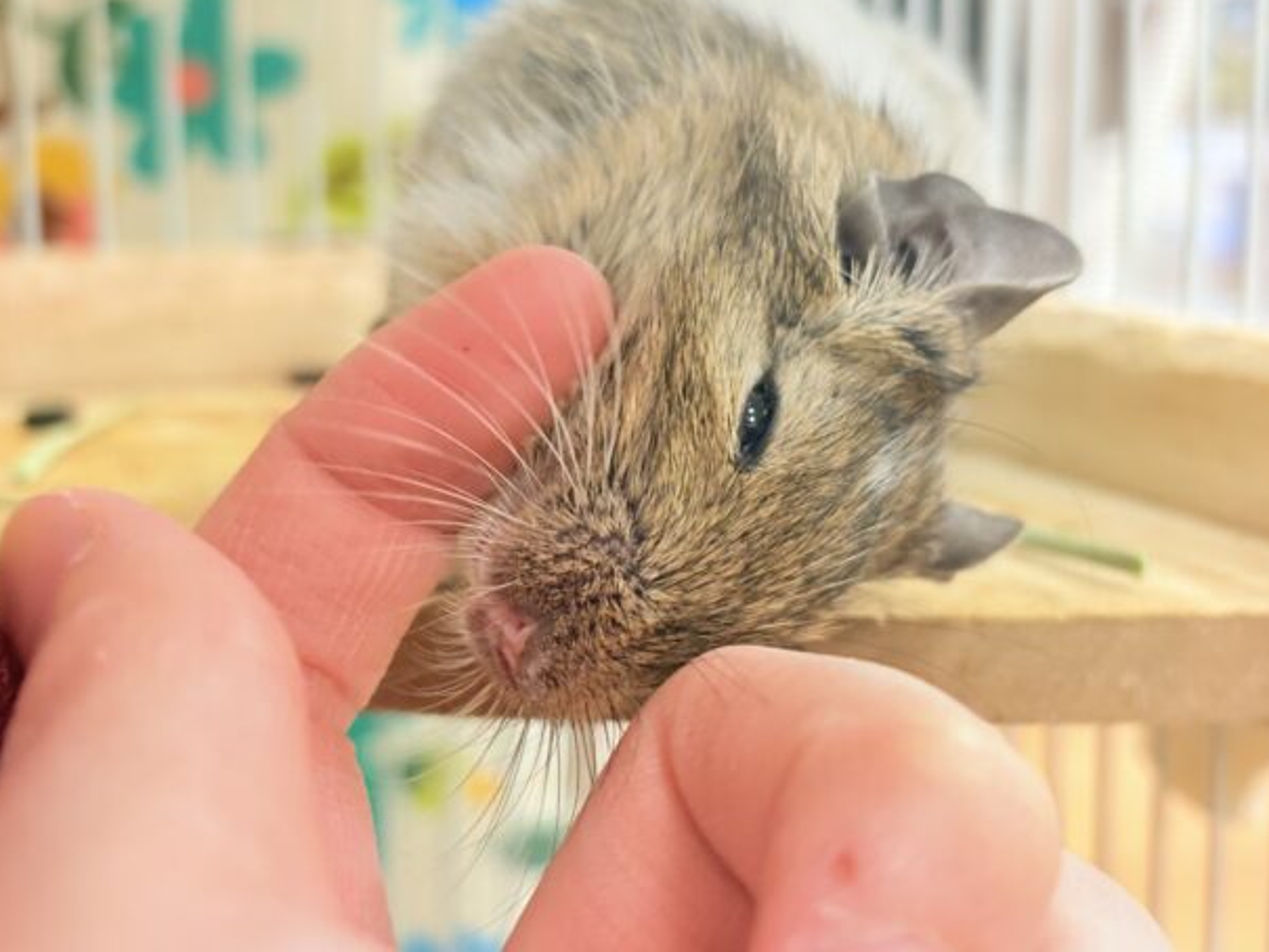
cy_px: 451
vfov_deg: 26.6
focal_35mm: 55
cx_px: 623
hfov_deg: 34.9
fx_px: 2017
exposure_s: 1/60
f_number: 1.6
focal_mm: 5.96
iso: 125
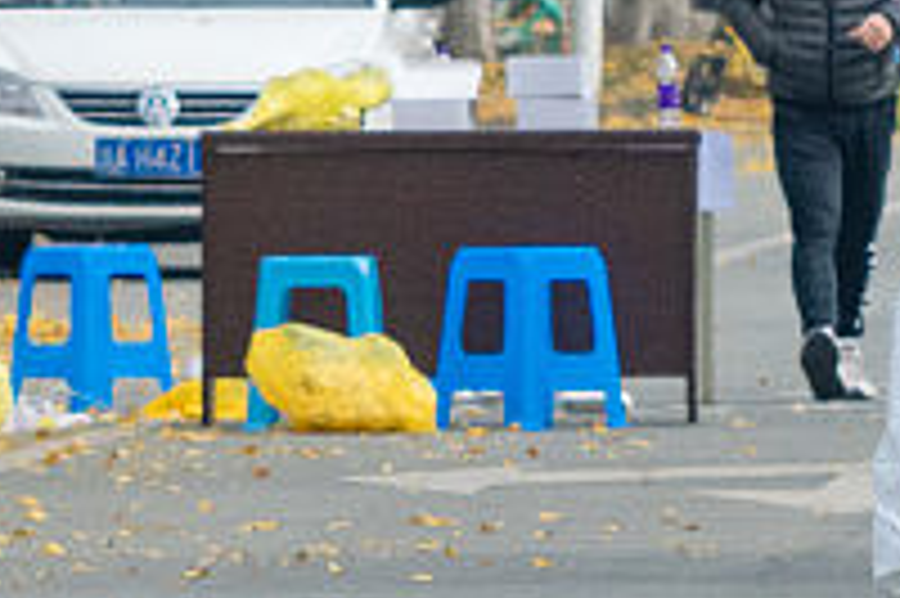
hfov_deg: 2.3
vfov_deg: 1.5
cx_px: 2268
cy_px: -405
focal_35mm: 901
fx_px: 22506
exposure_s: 1/1250
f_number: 10
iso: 800
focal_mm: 150
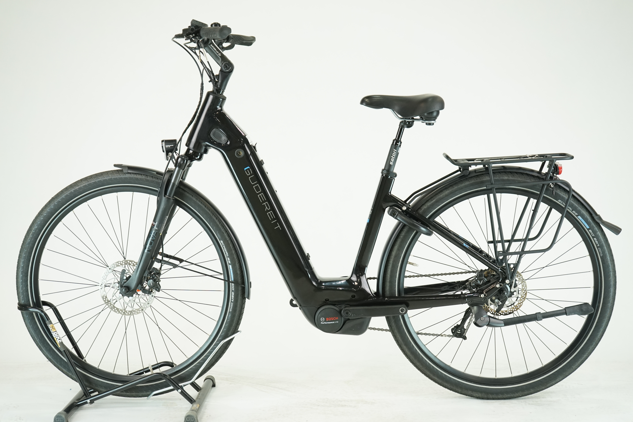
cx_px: 316
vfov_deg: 26.0
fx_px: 914
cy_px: 211
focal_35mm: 52
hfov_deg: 38.2
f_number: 5.6
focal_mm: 52
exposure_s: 1/200
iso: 1600
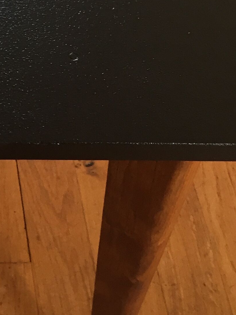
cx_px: -101
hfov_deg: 15.8
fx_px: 791
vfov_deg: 21.0
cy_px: -59
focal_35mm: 87
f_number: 2.2
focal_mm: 4.15
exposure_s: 1/33
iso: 100
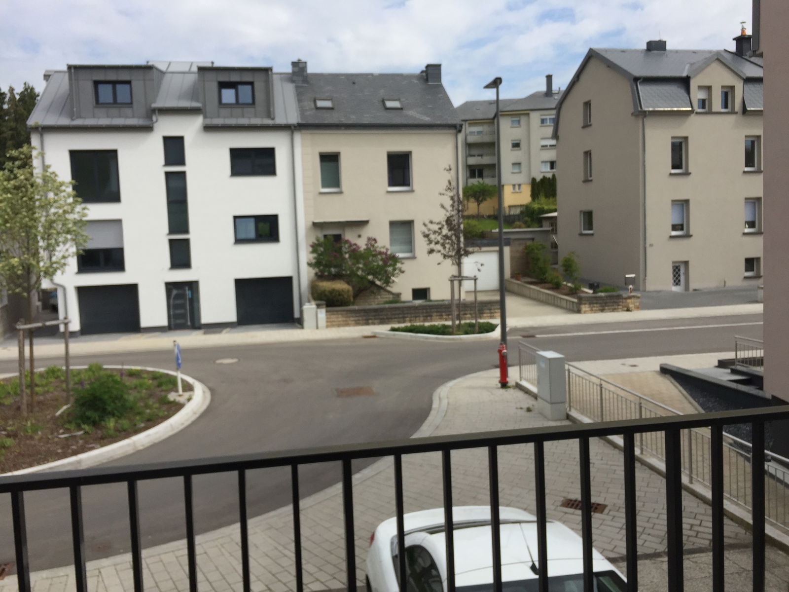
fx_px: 661
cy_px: 296
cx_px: 394
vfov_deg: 48.2
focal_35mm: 29
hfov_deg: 61.7
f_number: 2.2
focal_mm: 4.15
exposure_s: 1/2639
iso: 32
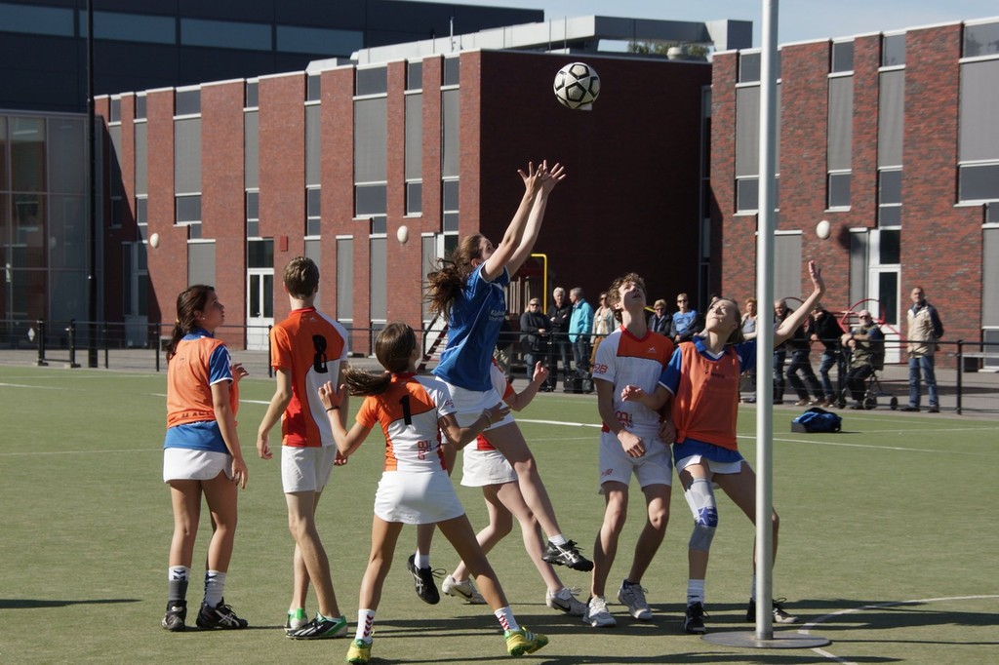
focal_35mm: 90
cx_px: 500
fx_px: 2497
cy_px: 332
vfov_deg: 15.2
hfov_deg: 22.6
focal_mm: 60
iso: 200
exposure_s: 1/800
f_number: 7.1
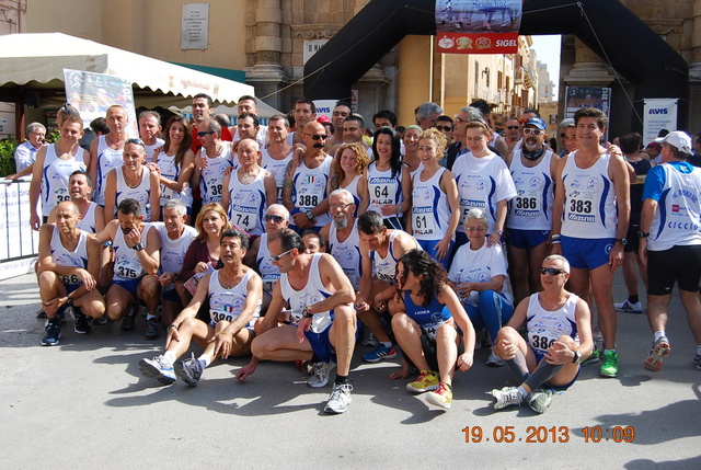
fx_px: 819
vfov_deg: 32.0
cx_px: 350
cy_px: 235
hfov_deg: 46.3
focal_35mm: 42
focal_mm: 28
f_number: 7.1
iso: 100
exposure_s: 1/200
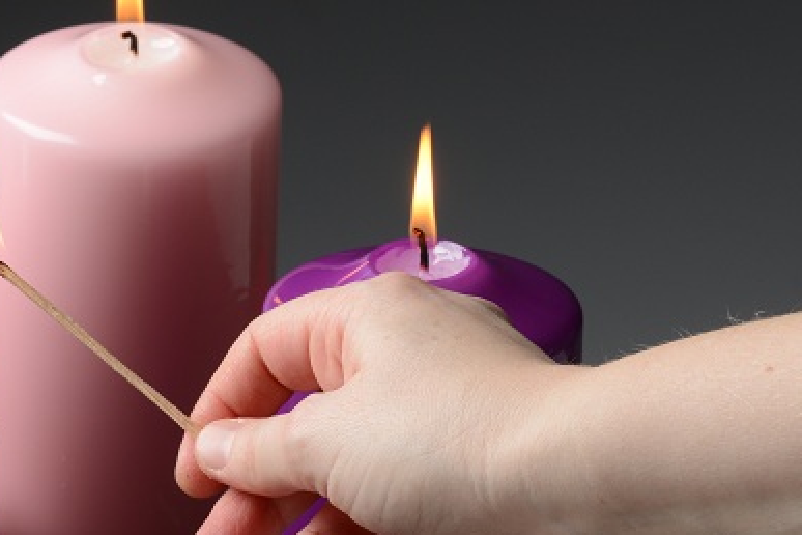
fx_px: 6037
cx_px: 81
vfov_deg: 5.1
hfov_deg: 7.6
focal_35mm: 271
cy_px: 443
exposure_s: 1/30
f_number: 16
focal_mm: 105
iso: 200
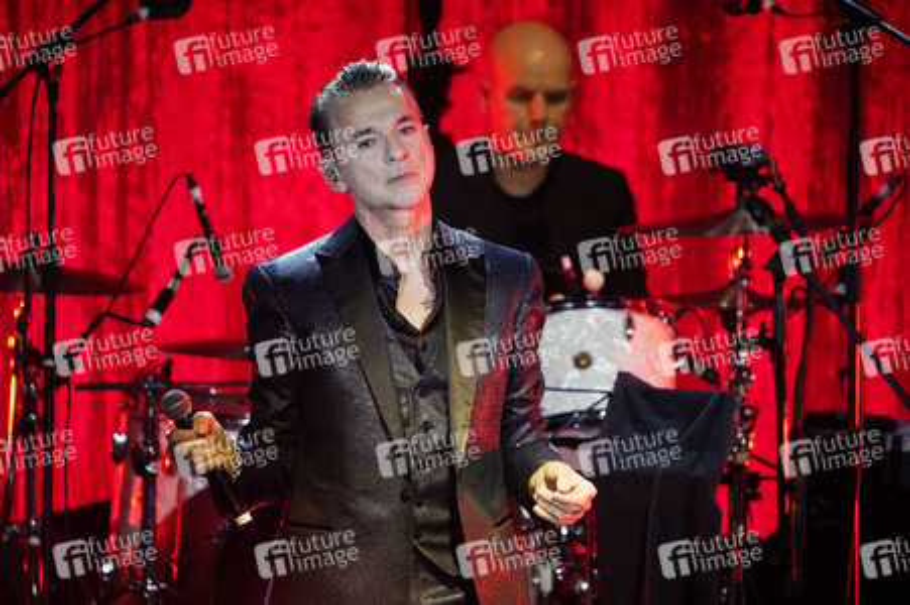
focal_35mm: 600
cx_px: 455
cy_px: 302
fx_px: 15155
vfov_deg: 2.3
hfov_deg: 3.4
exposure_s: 1/320
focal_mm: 600
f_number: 6.3
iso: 4000
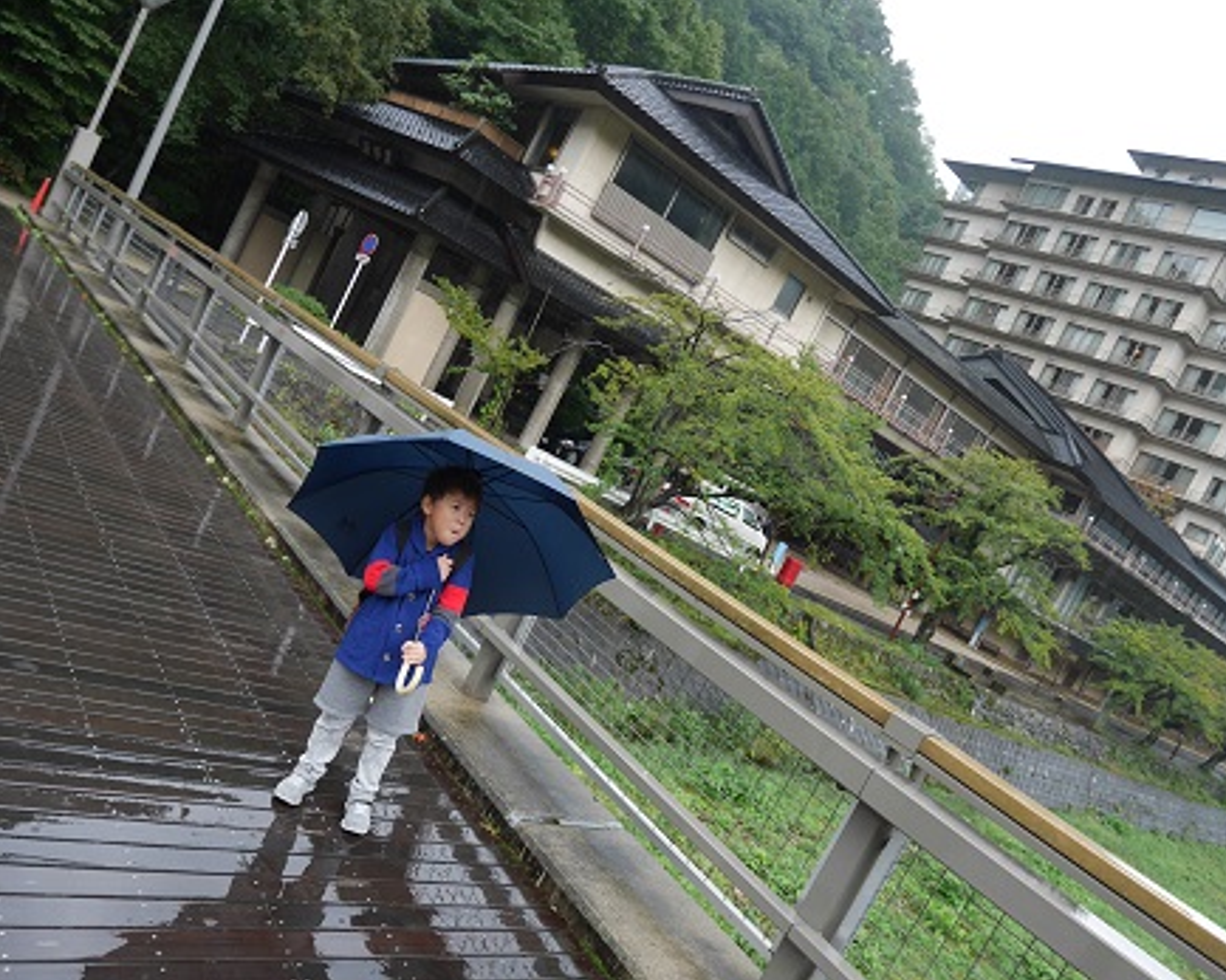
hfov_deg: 64.0
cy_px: 518
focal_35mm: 27
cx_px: 658
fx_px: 979
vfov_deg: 53.1
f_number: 3.5
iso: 250
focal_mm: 12
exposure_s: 1/125
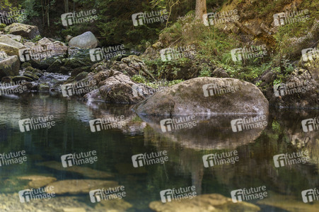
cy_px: 106
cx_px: 160
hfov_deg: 28.9
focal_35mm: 70
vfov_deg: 19.4
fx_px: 620
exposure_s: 1/100
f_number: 2.8
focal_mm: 70
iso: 100
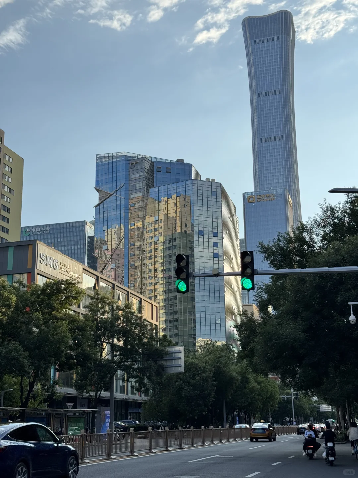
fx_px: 662
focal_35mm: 48
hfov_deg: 30.3
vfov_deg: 39.7
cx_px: 179
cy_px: 239
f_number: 1.78
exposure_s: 1/1869
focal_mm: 6.76
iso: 64
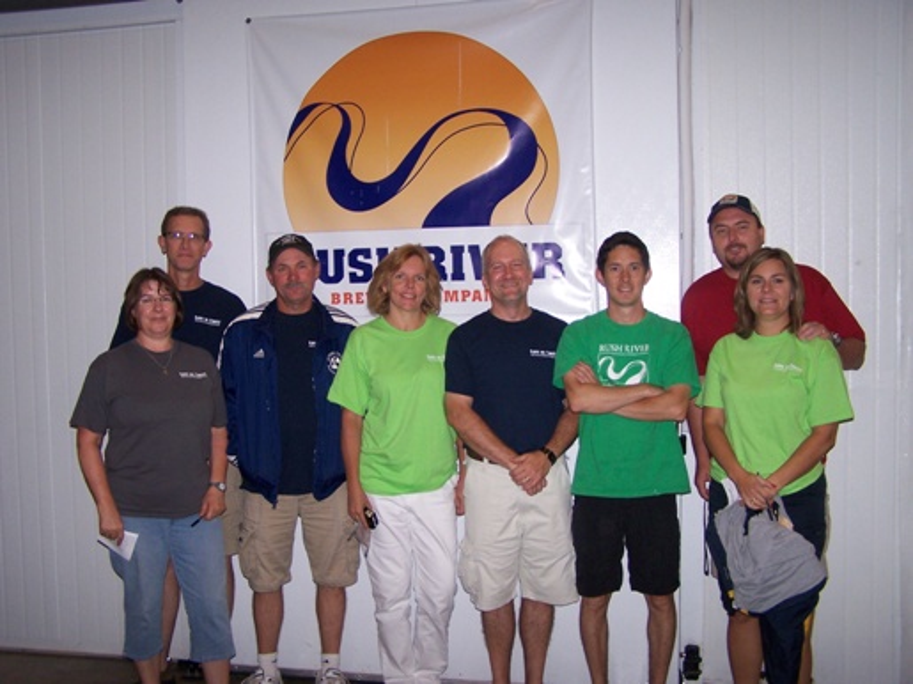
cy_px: 342
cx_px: 456
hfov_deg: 49.0
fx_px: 1002
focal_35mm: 38
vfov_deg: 37.7
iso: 140
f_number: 2.8
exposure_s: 1/60
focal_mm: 6.3
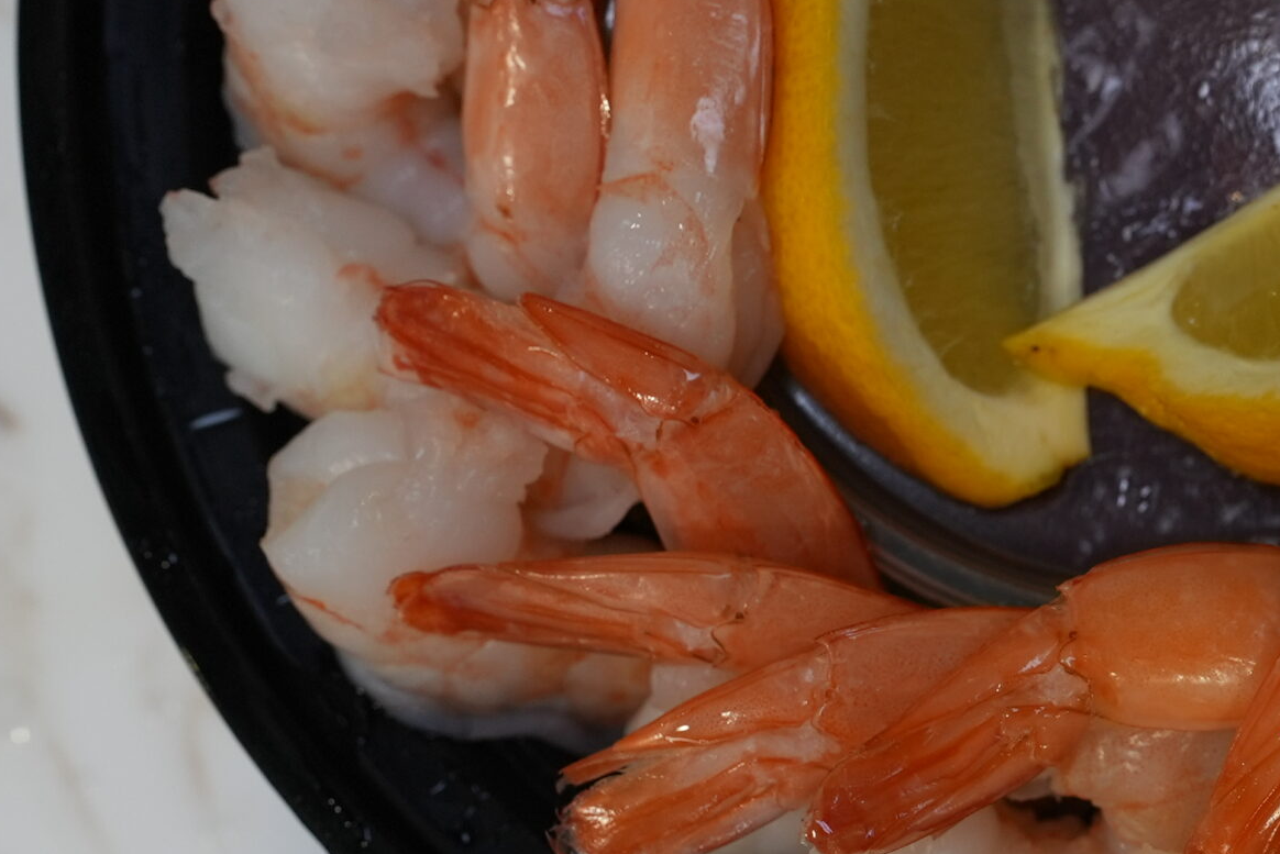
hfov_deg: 24.7
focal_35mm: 77
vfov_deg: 17.7
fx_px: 2739
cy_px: 591
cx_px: 1359
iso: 1000
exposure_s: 1/160
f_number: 5
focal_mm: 35
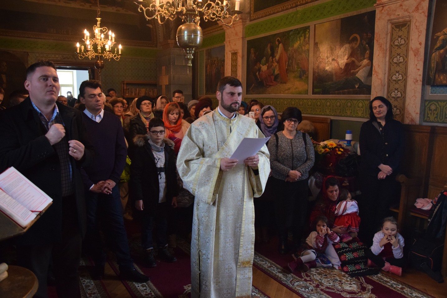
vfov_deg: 41.7
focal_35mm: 32
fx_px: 391
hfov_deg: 59.5
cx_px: 224
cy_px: 149
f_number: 3.8
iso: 1600
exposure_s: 1/100
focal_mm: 21
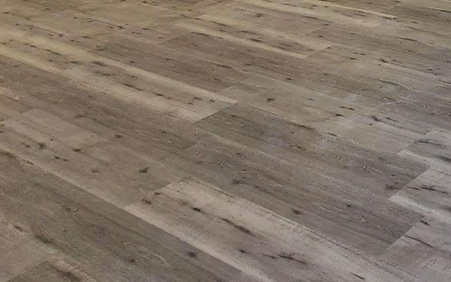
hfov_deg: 29.4
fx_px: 602
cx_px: 639
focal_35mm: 49
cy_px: -210
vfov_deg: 20.0
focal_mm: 2.2
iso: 64
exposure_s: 1/120
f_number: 2.2
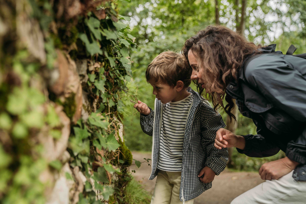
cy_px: 102
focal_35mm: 42
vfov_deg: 31.9
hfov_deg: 46.4
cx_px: 153
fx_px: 357
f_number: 2.8
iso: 250
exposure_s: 1/400
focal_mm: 42
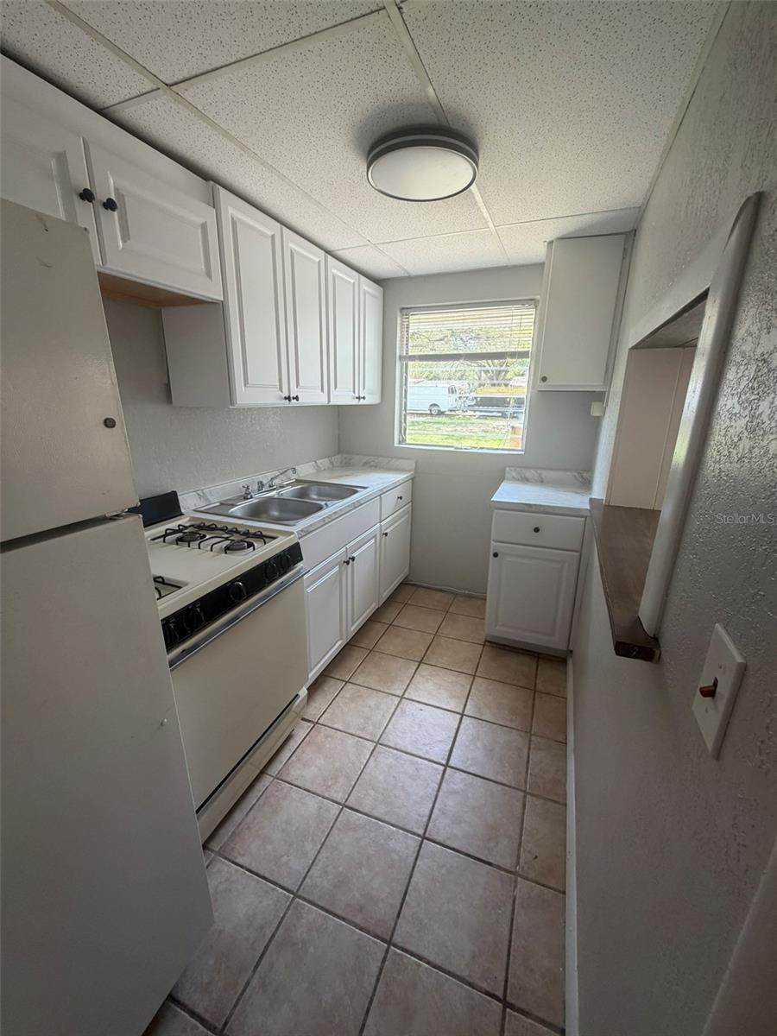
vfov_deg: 102.1
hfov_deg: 85.7
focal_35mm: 14
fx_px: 419
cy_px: 518
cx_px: 388
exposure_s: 1/121
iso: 125
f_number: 2.2
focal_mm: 2.22
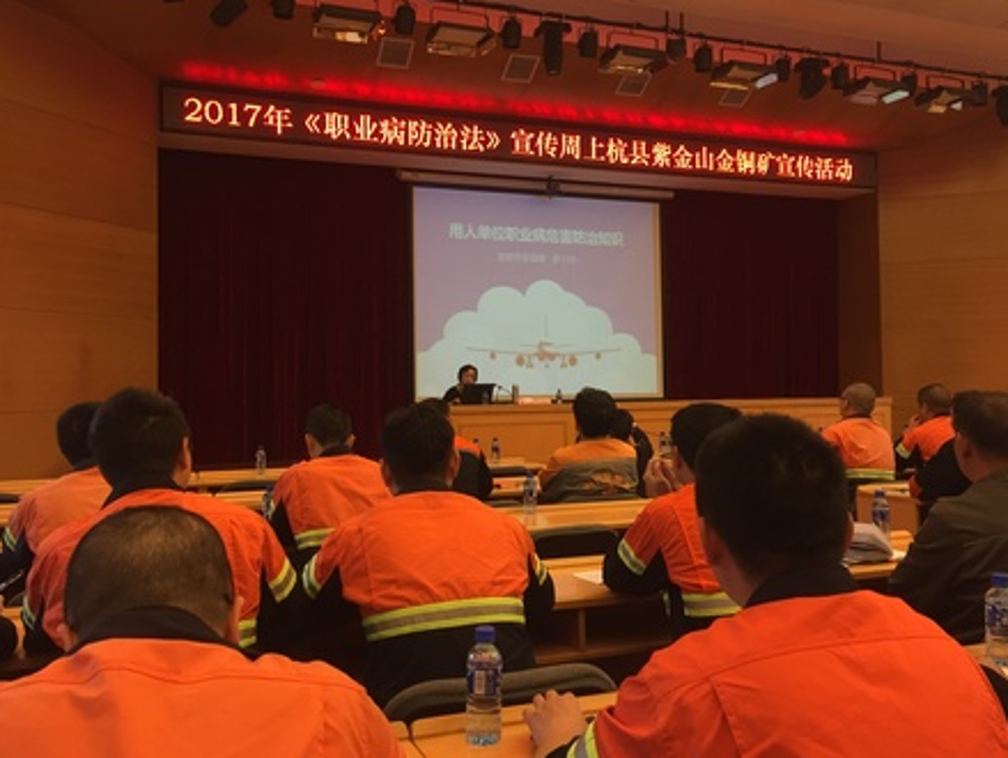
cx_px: 498
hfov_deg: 55.3
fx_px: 962
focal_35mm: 33
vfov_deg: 43.0
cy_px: 341
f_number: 2.2
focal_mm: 4.15
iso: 125
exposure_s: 1/33
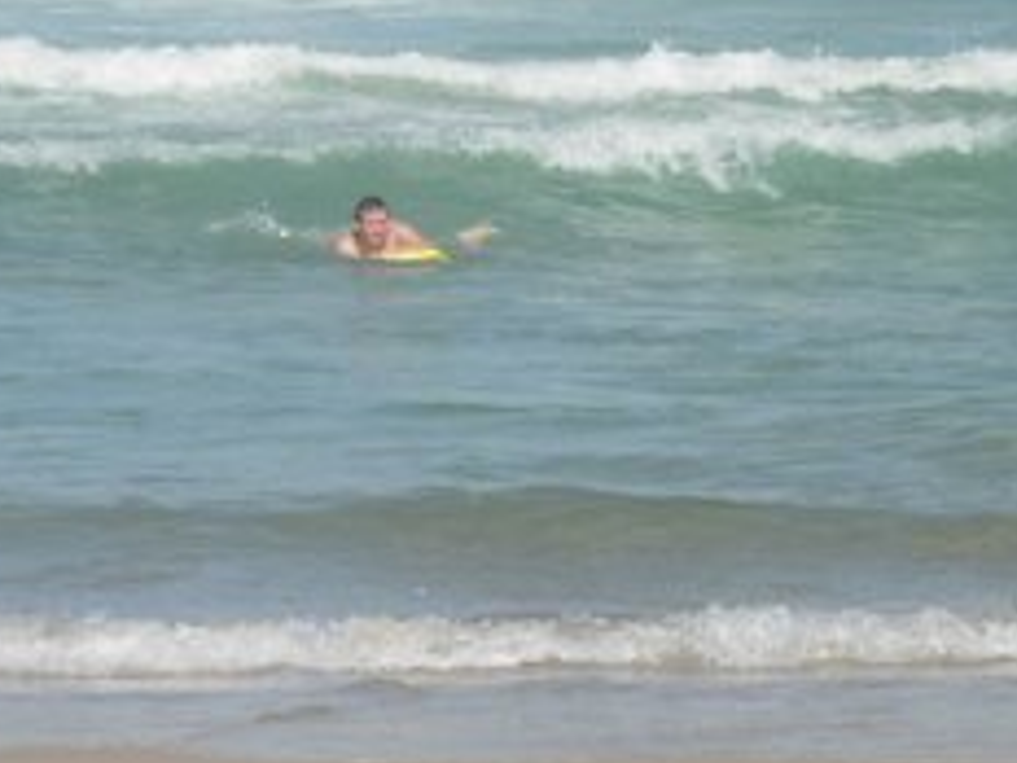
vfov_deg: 5.1
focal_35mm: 292
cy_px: 307
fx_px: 8579
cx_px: 614
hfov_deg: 6.8
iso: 79
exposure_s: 1/418
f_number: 8.2
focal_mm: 23.4
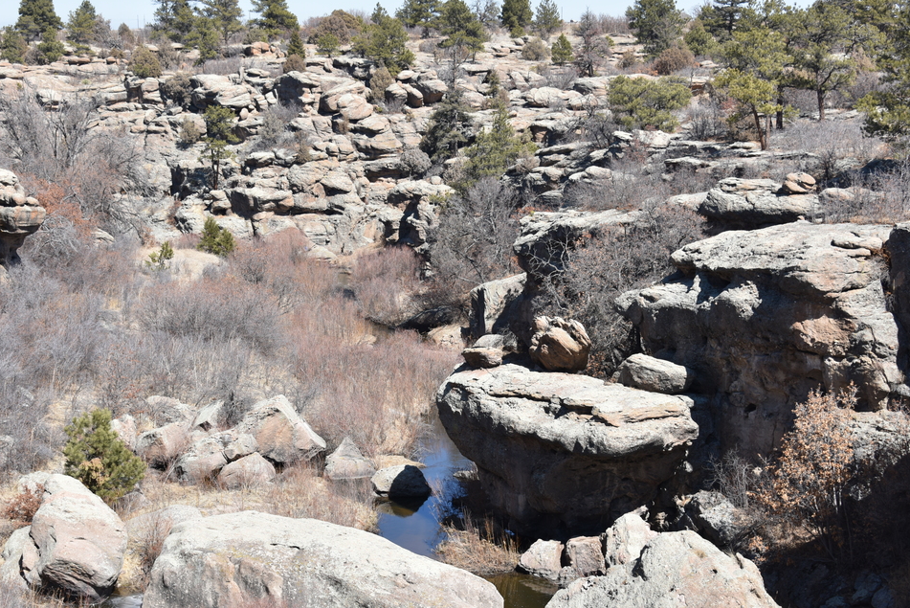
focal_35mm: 74
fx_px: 1871
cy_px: 365
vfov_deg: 18.4
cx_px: 399
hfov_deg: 27.3
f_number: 8
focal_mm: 55
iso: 100
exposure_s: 1/250
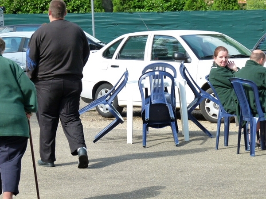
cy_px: 100
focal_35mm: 154
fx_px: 1183
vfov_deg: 9.6
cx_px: 133
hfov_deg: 12.8
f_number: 4
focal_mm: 27.8
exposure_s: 1/250
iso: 160
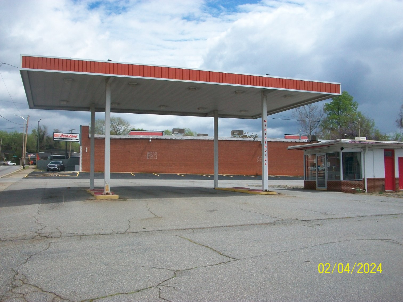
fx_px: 396
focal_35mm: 34
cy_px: 151
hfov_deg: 54.0
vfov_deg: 41.8
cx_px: 202
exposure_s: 1/500
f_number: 5.5
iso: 80
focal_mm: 5.7
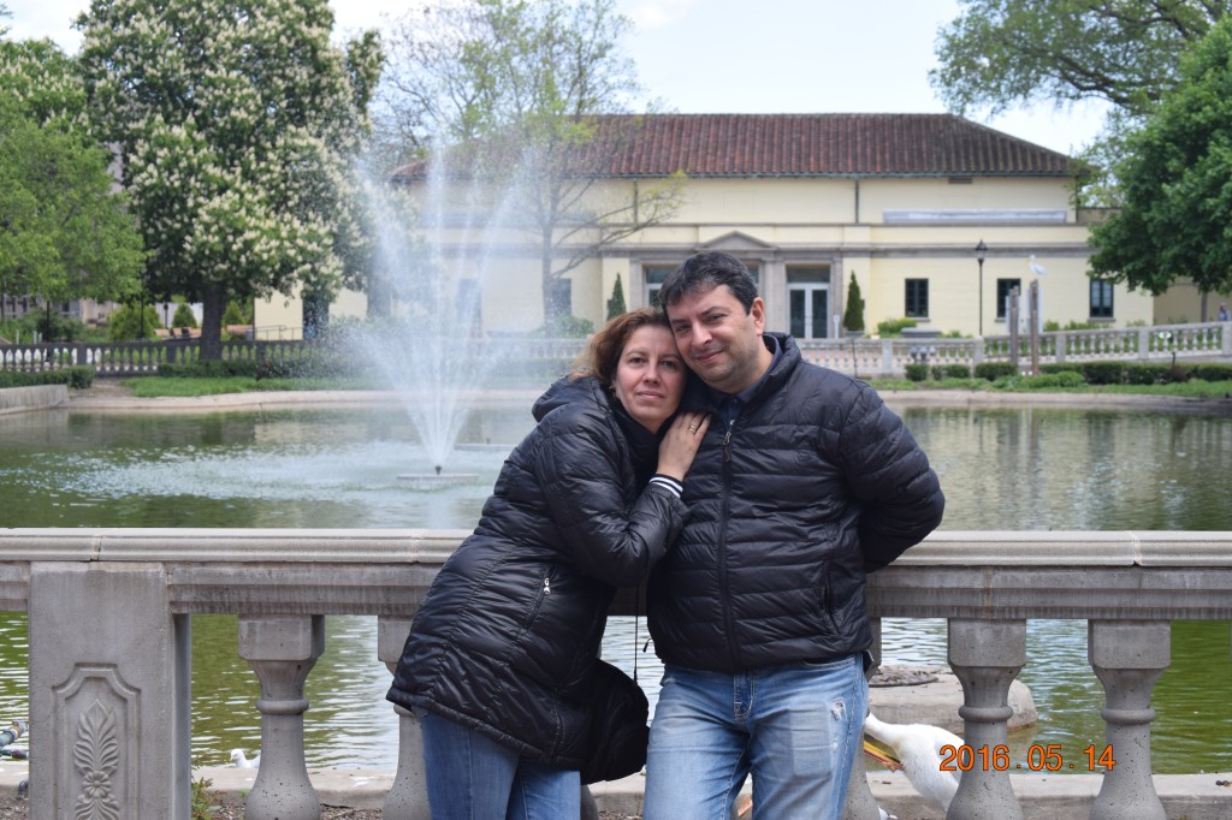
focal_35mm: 82
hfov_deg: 24.6
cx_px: 616
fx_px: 2822
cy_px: 410
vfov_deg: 16.5
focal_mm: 55
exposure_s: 1/250
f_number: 8
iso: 280
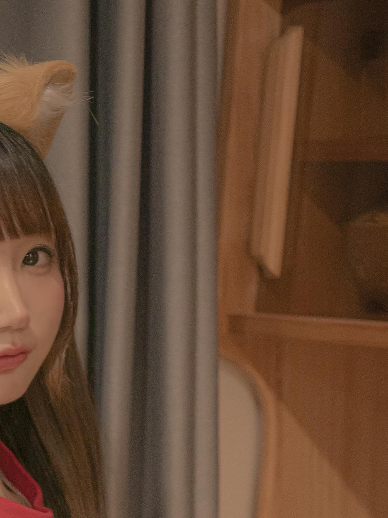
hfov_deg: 8.7
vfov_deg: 11.2
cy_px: 783
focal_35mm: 169
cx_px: -81
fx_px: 2526
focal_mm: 65
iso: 3200
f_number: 2.8
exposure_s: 1/160
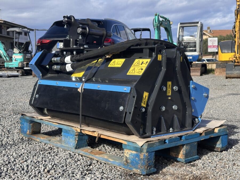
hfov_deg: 39.7
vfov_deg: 30.3
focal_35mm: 48
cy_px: 90
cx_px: 120
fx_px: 333
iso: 64
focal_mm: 6.86
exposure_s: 1/2304
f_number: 1.78
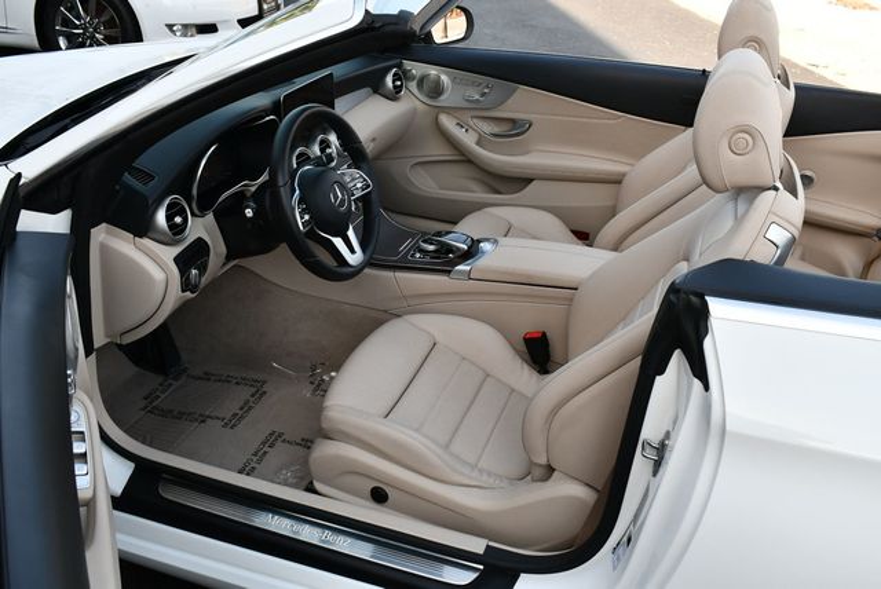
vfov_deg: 36.9
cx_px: 440
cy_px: 294
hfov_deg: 53.1
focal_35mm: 36
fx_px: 882
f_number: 5.6
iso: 220
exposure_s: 1/250
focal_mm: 18
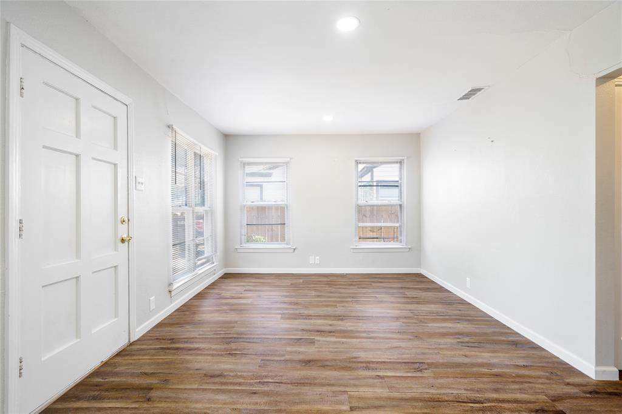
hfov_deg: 96.8
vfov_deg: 73.7
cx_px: 311
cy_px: 207
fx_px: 276
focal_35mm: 16
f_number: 7.1
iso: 160
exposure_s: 1/1.67
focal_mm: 16
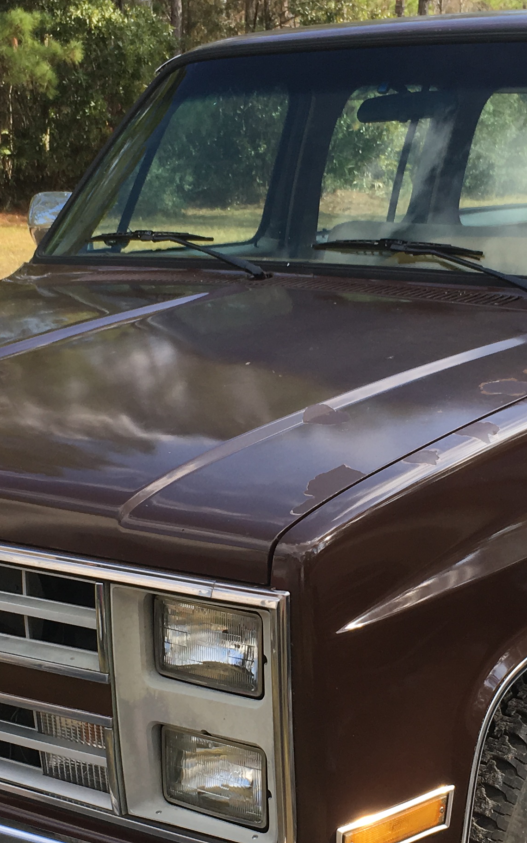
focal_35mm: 68
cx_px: 273
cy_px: 520
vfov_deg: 30.1
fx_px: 1563
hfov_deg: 19.1
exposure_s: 1/481
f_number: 2.2
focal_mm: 4.15
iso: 25
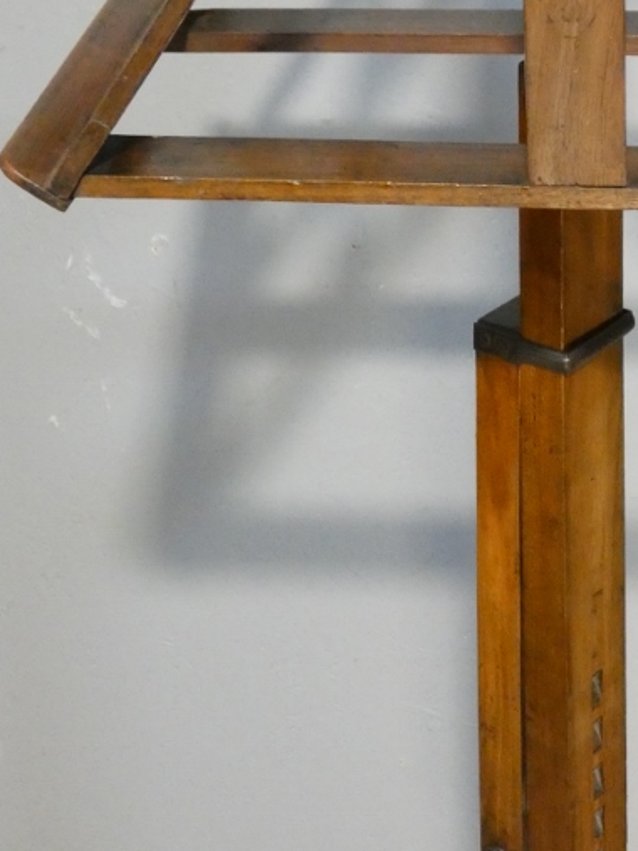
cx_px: 578
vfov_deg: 19.8
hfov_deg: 15.1
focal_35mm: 97
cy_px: 65
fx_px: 2385
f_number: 3.8
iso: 1250
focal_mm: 8.6
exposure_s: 1/125
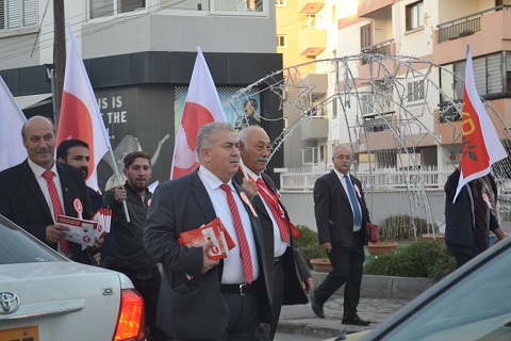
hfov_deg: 29.2
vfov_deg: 19.7
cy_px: 170
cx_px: 256
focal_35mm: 69
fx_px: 979
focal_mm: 46
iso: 400
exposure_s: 1/100
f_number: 5.3
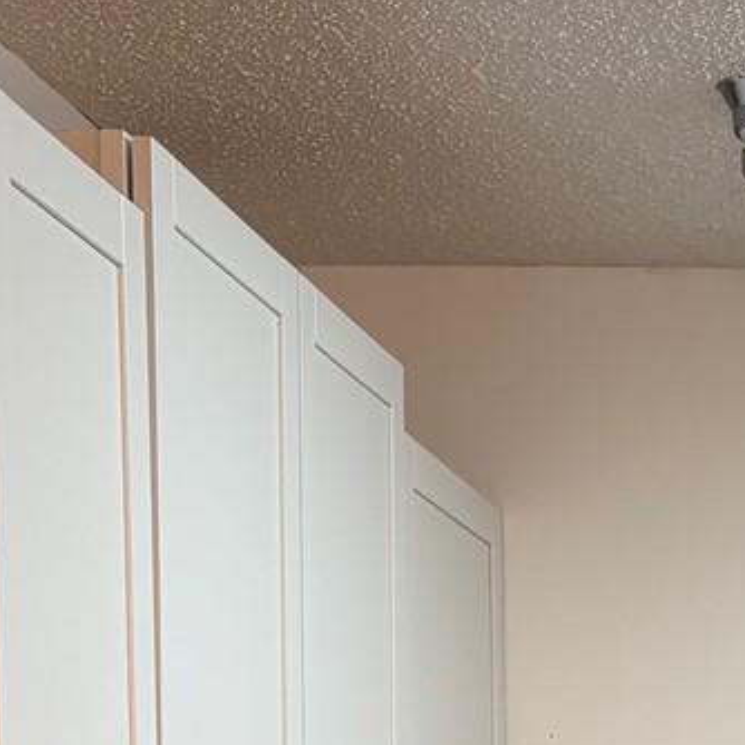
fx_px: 2678
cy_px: 935
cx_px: 1204
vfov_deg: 15.2
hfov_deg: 14.5
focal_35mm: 110
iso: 100
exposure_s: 1/60
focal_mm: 5.96
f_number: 1.6
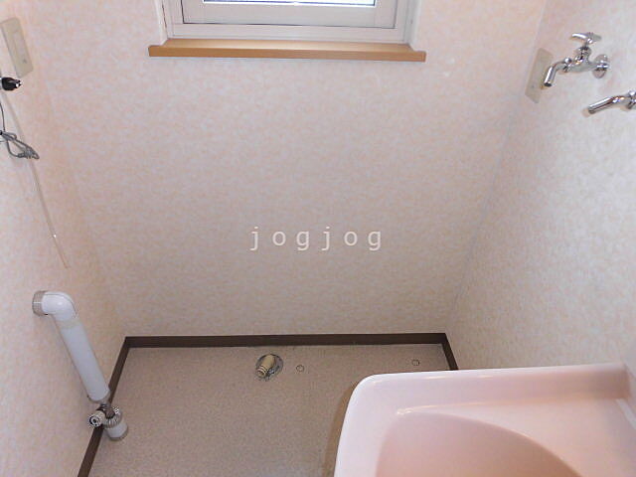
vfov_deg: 56.8
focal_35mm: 24
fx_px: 441
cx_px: 318
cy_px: 238
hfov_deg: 71.6
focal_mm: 4.3
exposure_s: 1/50
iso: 100
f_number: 3.1
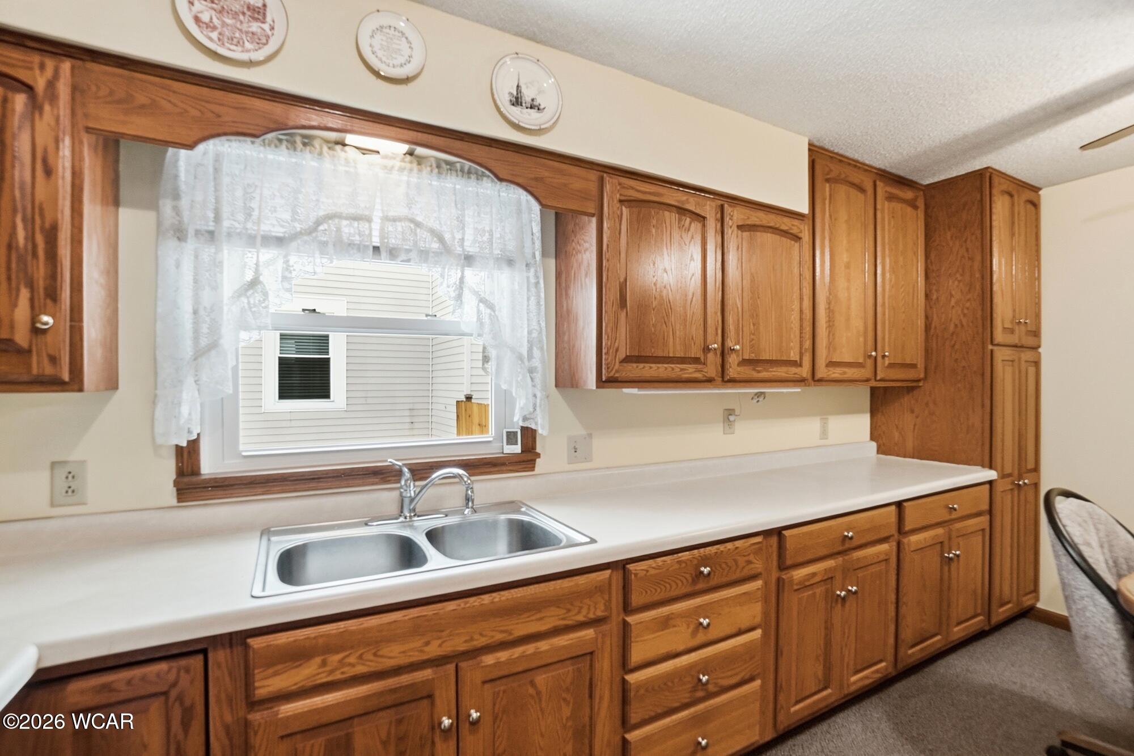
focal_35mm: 15
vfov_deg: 77.3
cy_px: 378
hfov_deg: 100.4
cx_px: 567
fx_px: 472
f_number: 5.6
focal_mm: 10
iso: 125
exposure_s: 1/200
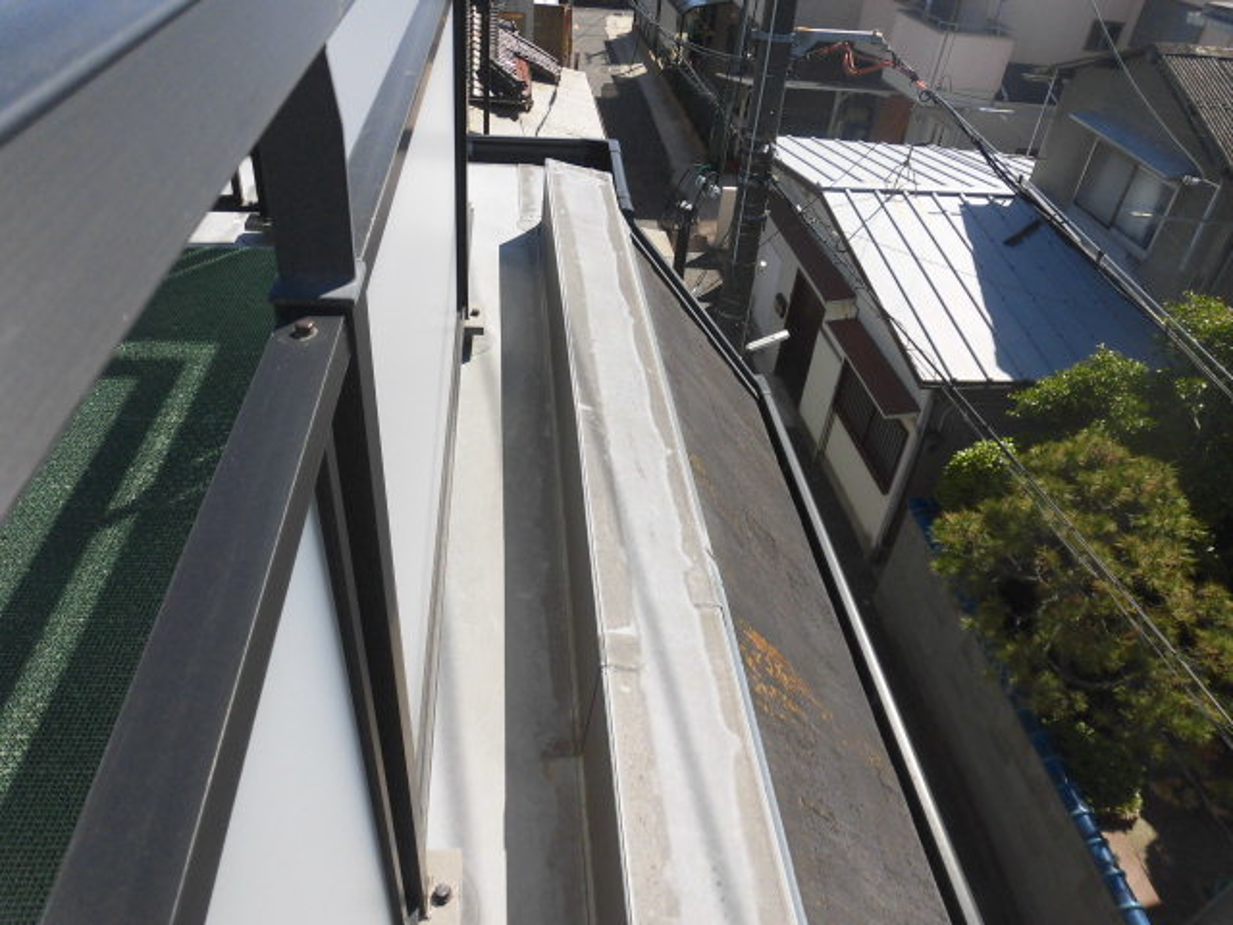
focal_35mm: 24
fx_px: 855
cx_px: 616
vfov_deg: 56.8
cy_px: 462
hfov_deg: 71.6
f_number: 7.8
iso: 100
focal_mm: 4.3
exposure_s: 1/200
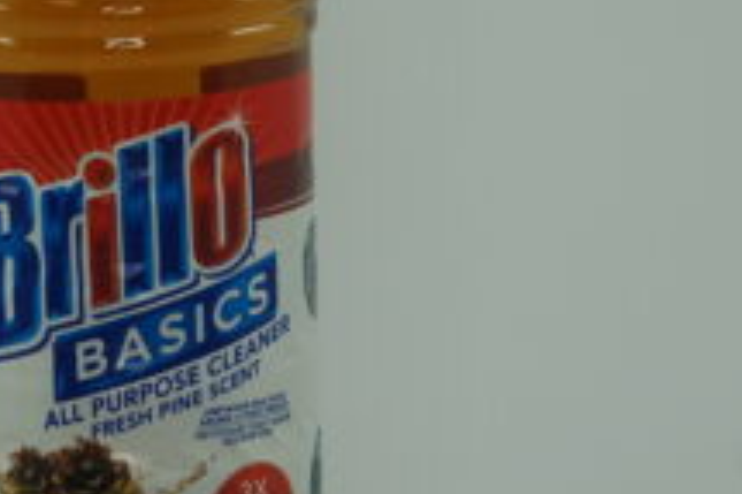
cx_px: 110
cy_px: 313
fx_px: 3975
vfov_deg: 7.1
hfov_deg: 10.6
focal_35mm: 193
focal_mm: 46
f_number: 6.3
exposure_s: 1/160
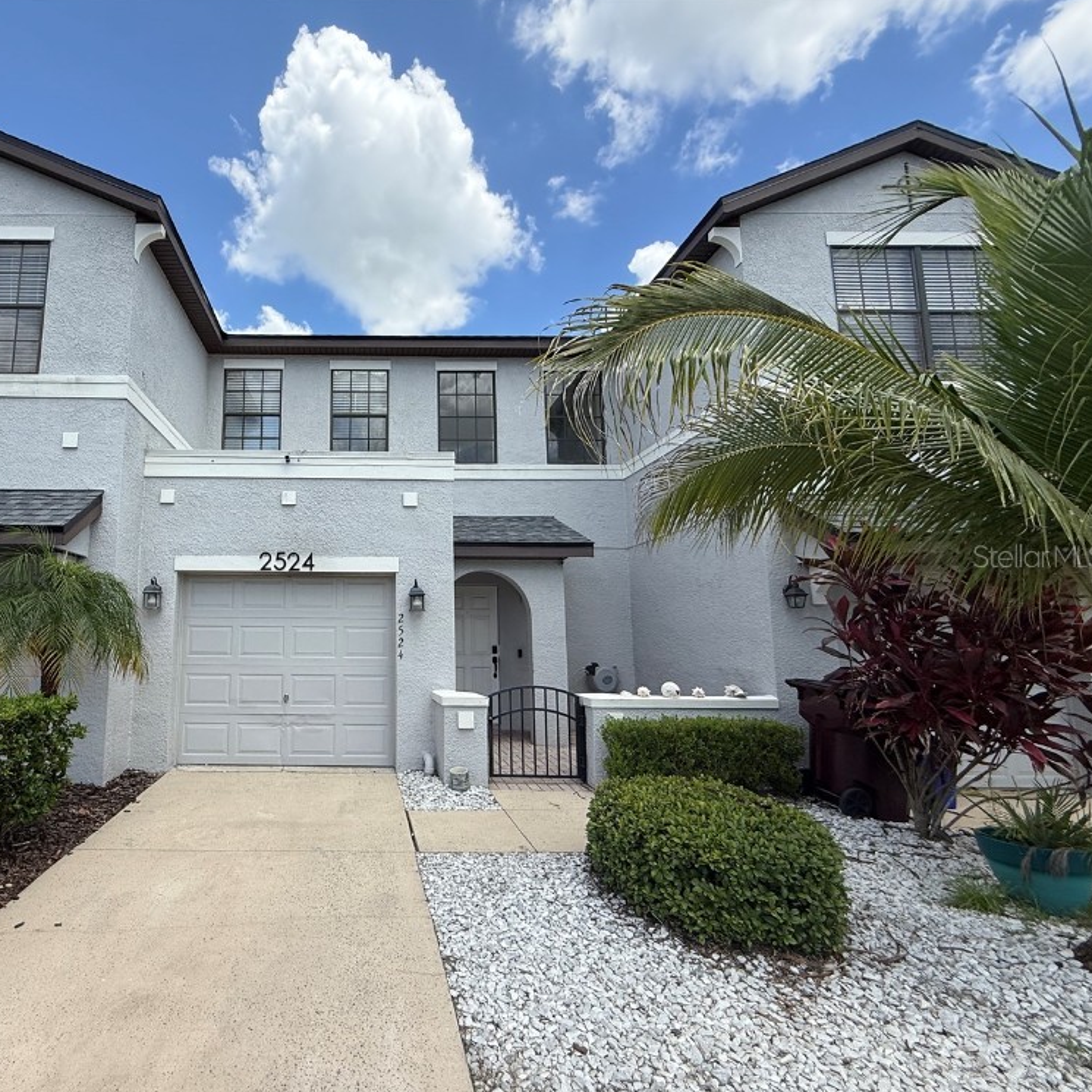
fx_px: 607
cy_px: 556
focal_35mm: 17
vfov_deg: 84.0
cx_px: 361
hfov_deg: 81.0
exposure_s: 1/1145
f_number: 2.2
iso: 50
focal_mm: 2.22
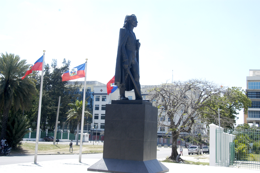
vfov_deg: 31.8
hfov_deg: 46.4
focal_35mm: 42
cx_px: 130
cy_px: 86
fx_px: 303
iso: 200
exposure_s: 1/400
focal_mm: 28
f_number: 5.6
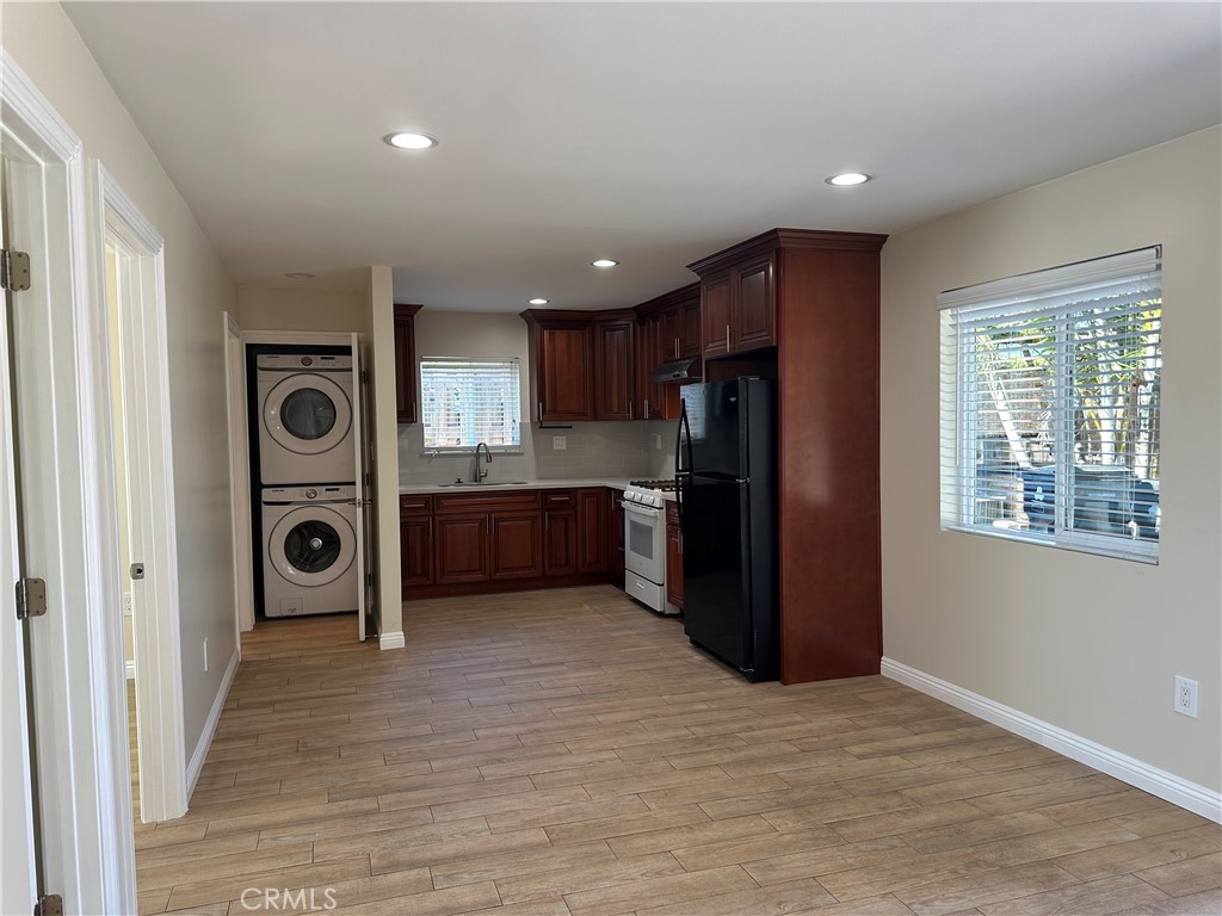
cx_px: 611
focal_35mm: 24
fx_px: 847
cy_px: 458
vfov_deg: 56.8
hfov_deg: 71.6
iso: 100
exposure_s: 1/120
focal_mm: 6.86
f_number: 1.78
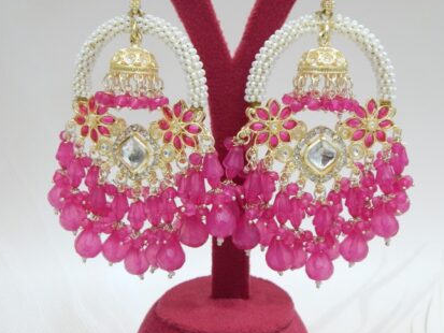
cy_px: 147
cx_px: 212
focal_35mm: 45
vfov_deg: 32.2
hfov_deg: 42.1
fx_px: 577
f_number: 3.2
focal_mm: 5.6
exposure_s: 1/30
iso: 320
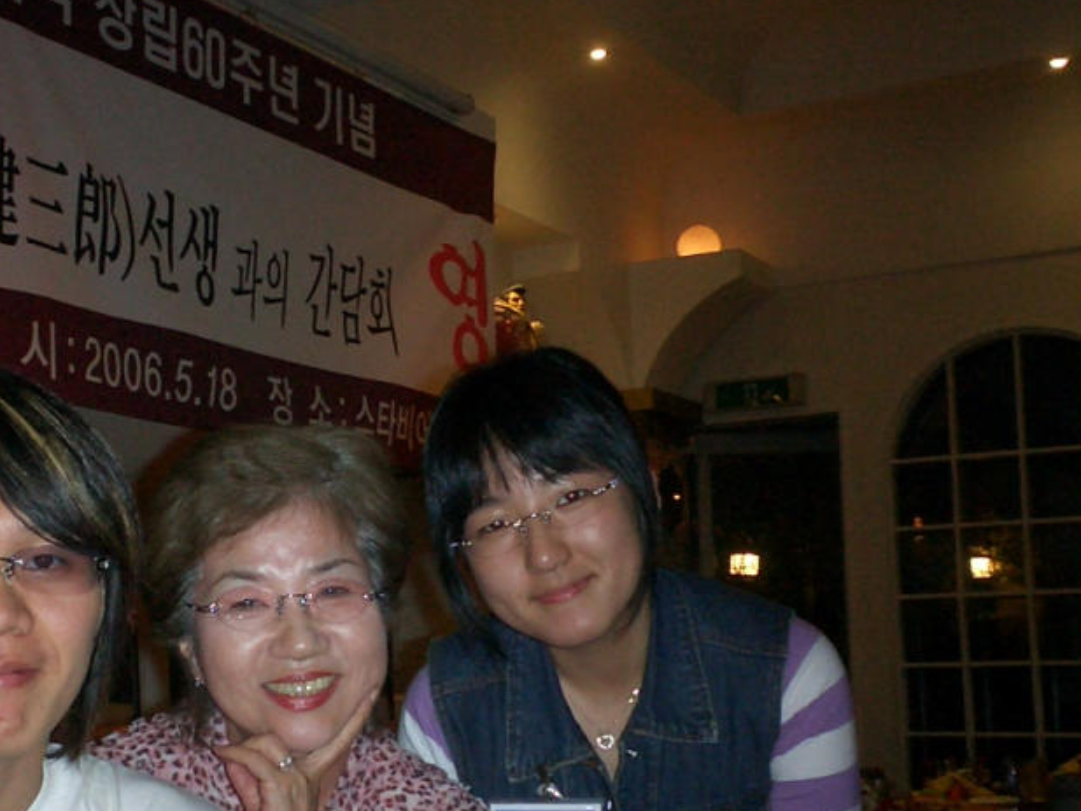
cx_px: 300
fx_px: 1874
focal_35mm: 60
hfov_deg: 31.7
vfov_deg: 24.3
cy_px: 550
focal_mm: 5.6
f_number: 3.5
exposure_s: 1/40
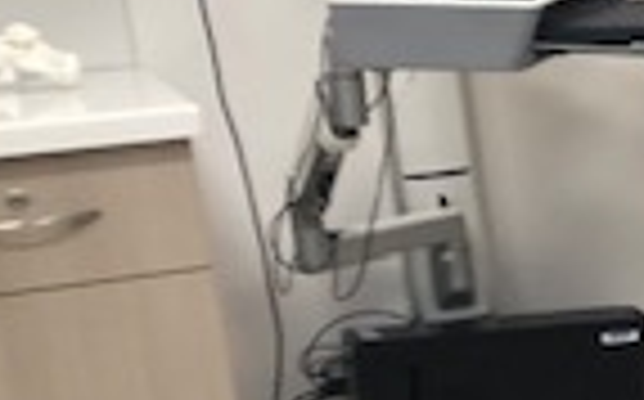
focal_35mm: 133
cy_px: 440
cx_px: 1202
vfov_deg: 9.7
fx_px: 2332
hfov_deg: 13.8
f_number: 1.8
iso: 80
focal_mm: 3.99
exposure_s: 1/100
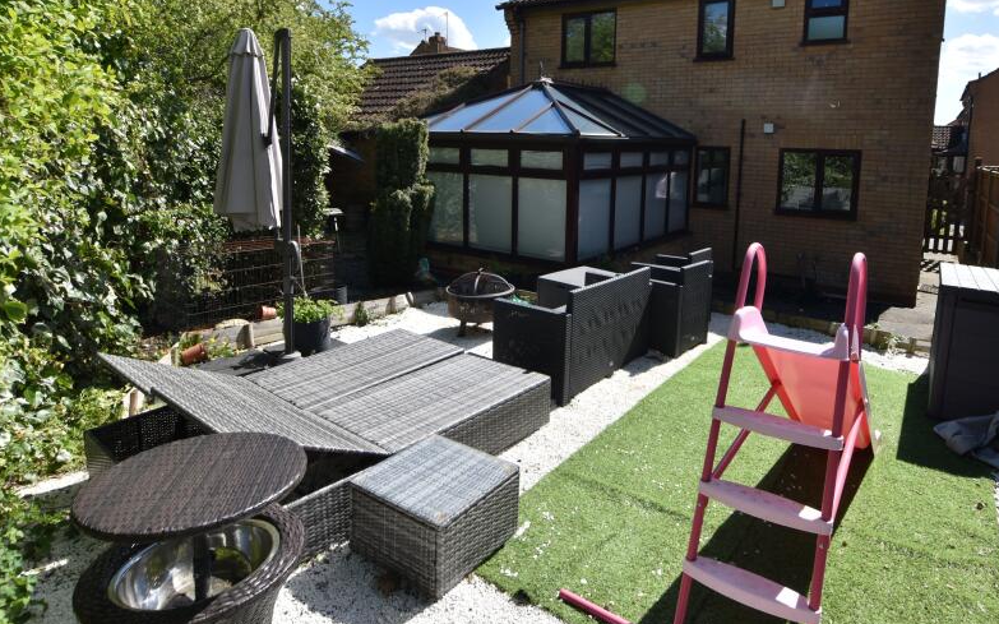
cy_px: 207
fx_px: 544
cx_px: 560
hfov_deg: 84.7
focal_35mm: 20
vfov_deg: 58.3
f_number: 8
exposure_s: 1/250
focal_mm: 10
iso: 100
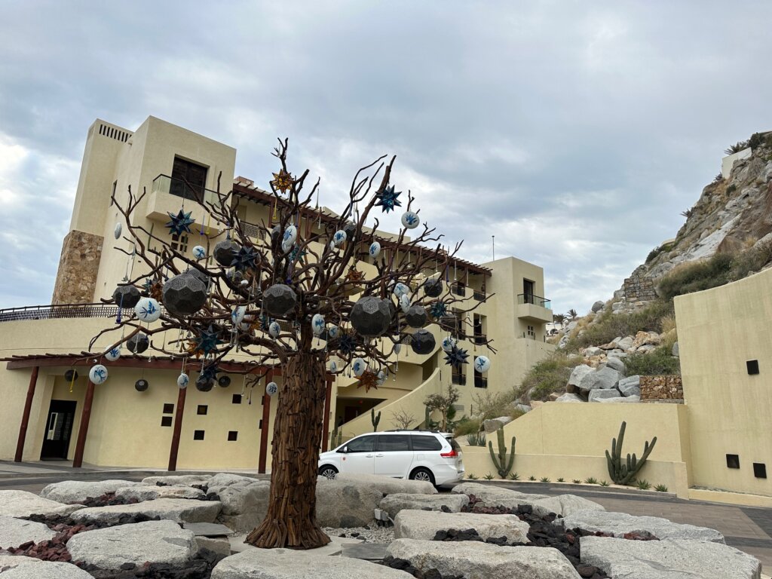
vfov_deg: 56.8
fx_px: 535
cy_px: 290
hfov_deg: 71.6
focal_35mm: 24
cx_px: 386
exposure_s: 1/729
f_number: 1.78
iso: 80
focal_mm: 6.86
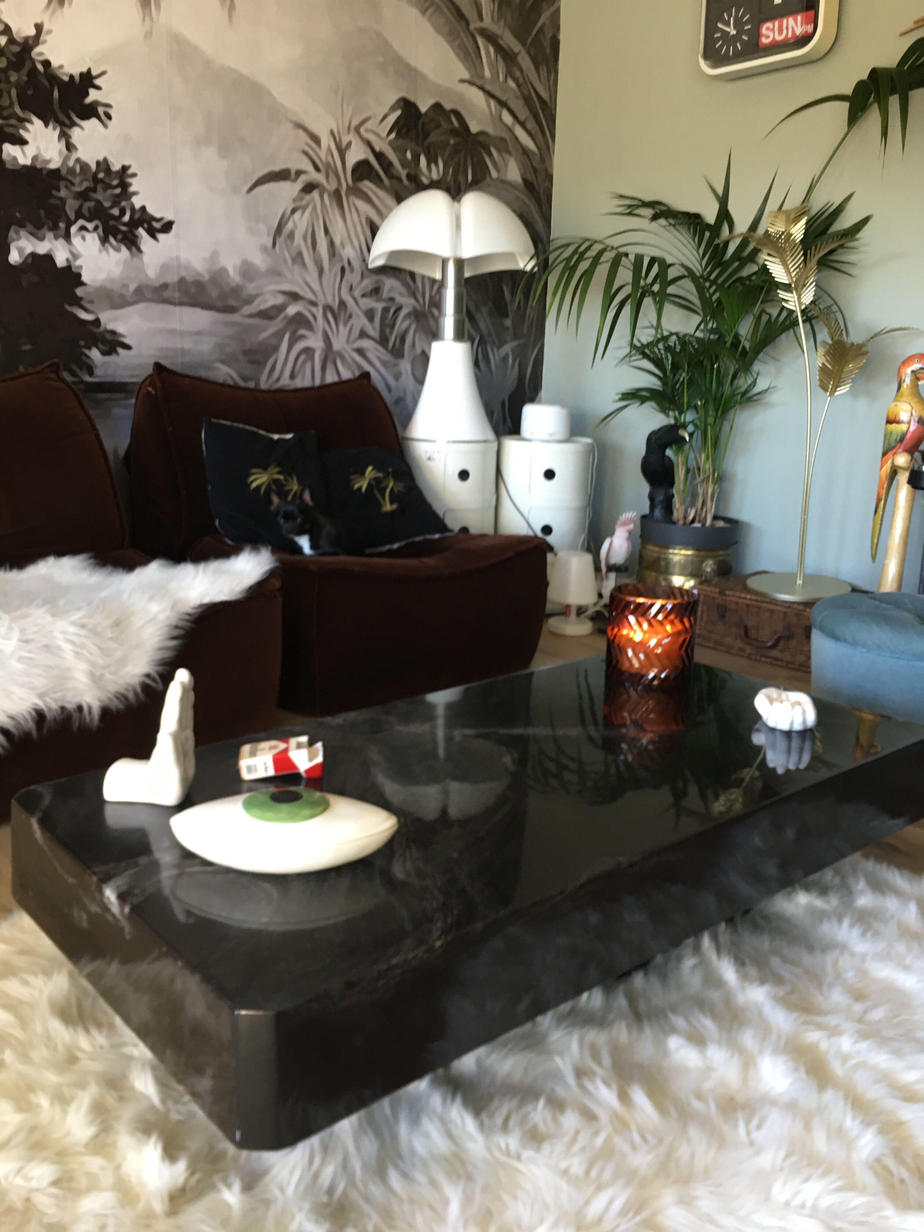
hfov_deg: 48.2
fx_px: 1032
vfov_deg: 61.7
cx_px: 462
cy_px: 616
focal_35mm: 29
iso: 50
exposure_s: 1/17
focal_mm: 4.15
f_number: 2.2
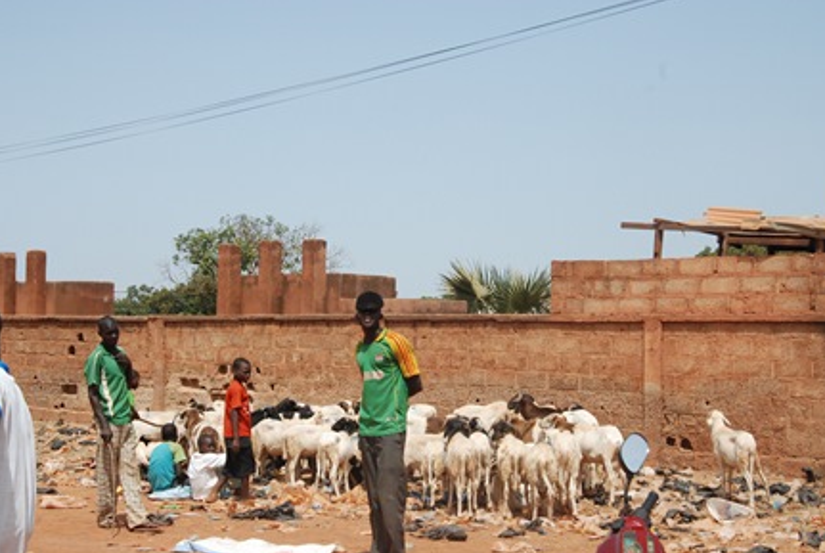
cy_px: 279
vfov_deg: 24.9
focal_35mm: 55
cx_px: 413
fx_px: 1252
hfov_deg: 36.5
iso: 500
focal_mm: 35
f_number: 13
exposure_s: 1/640
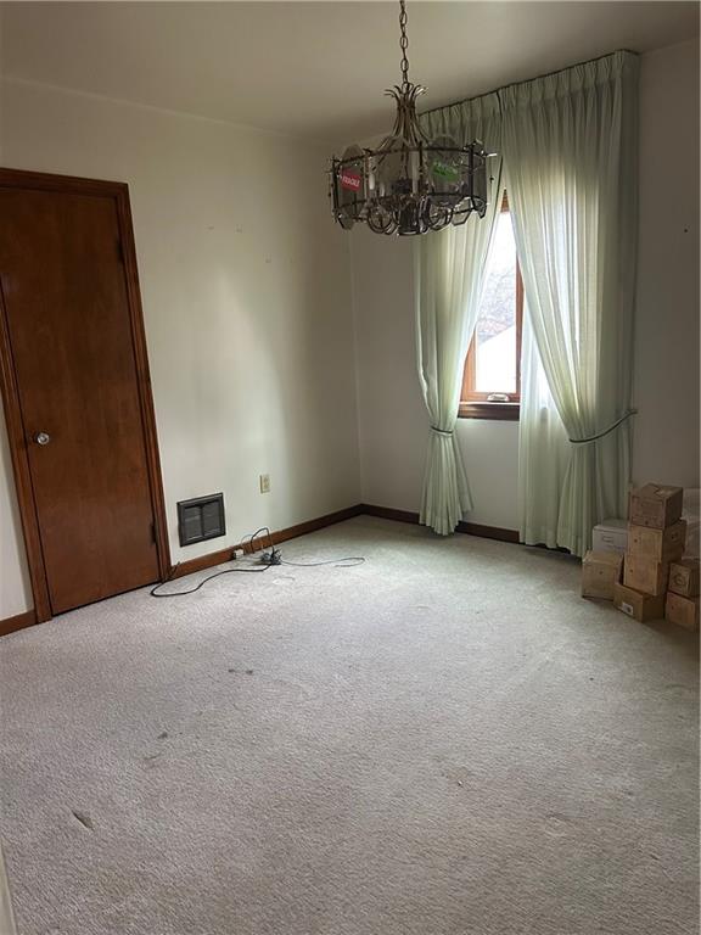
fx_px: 702
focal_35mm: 26
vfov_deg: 67.3
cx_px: 350
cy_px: 468
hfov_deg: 53.1
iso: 400
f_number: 1.5
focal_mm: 5.7
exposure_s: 1/60
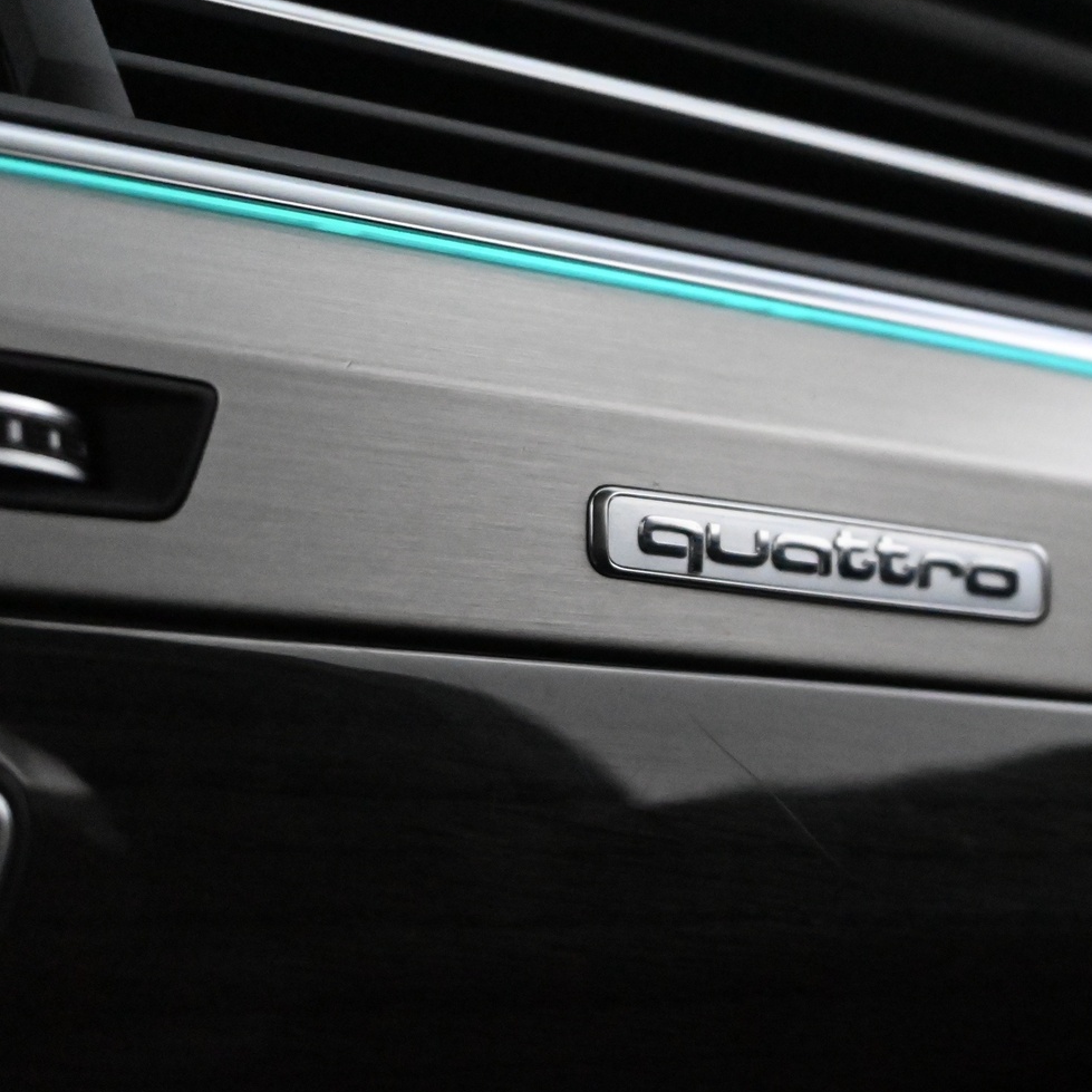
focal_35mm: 97
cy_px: 532
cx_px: 832
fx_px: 3462
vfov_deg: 17.9
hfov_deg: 17.8
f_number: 6
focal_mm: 46
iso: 12800
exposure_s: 1/80
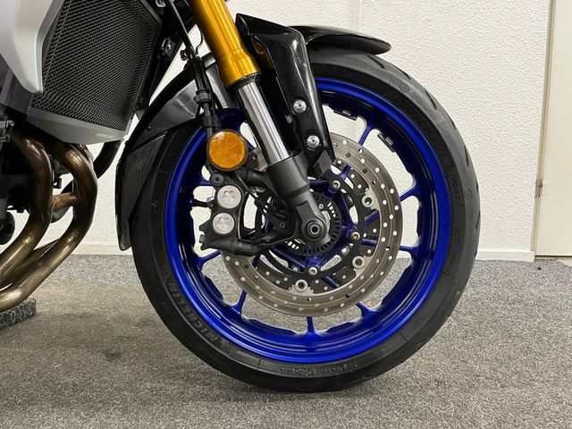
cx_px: 286
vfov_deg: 53.1
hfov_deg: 67.3
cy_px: 214
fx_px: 430
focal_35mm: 26
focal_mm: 5.1
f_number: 1.6
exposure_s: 1/50
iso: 400
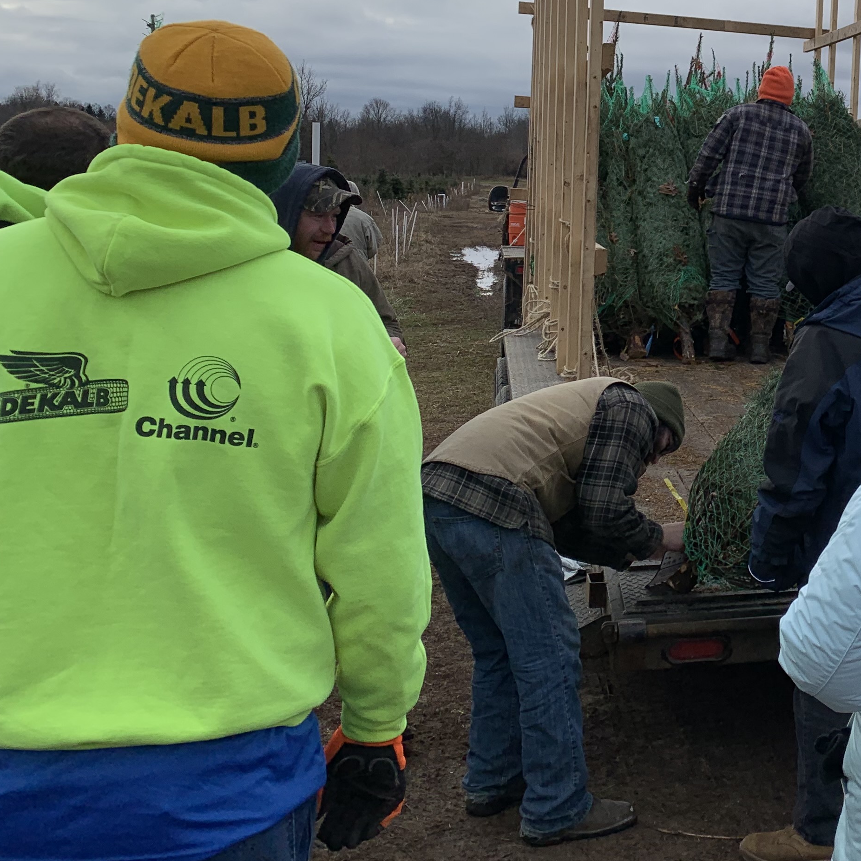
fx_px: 1407
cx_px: 902
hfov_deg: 31.0
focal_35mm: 50
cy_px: 215
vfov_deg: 33.3
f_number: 1.8
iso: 25
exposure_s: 1/1718
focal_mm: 4.25
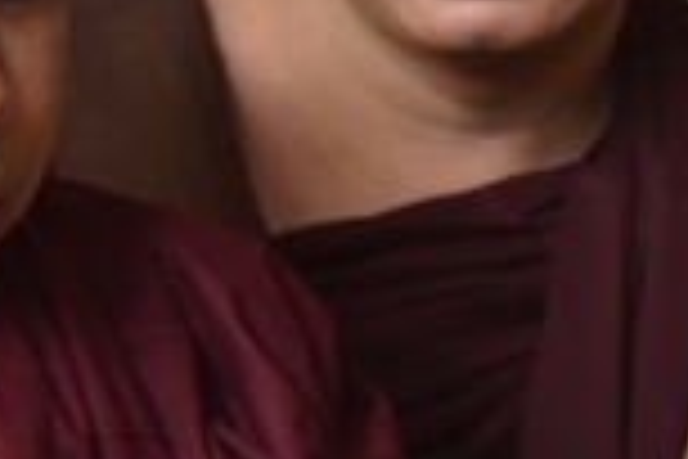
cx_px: 1034
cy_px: -2
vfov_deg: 2.7
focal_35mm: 511
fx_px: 9765
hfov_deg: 4.0
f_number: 4
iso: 1000
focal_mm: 120
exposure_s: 1/60
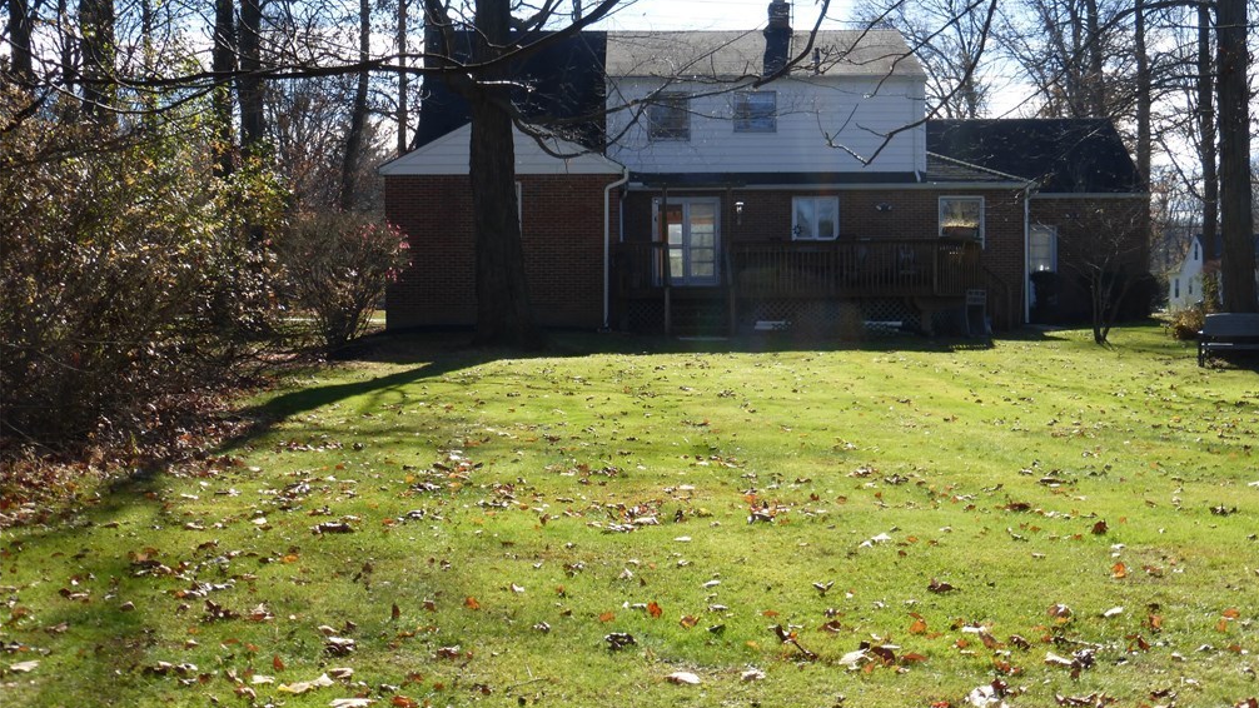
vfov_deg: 23.5
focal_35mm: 51
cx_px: 640
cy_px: 373
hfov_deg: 40.6
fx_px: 1703
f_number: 4.1
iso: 100
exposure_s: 1/500
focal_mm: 7.9
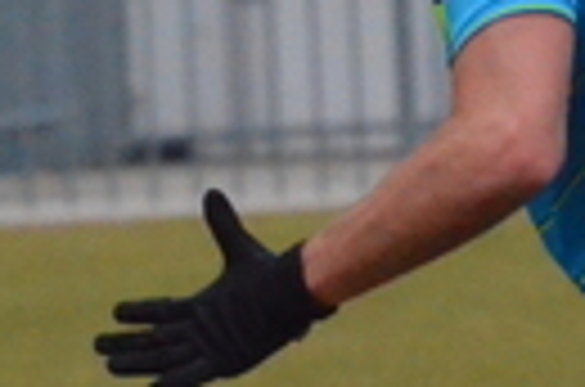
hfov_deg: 1.0
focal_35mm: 2038
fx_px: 33037
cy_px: 405
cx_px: -76
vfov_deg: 0.7
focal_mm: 220
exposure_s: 1/1000
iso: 6400
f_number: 8
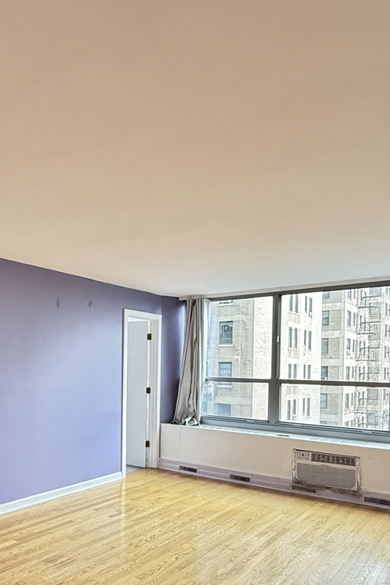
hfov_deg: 43.1
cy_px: 374
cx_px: 83
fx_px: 471
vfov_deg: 62.6
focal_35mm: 29
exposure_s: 1/60
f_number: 2.2
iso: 400
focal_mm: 2.22
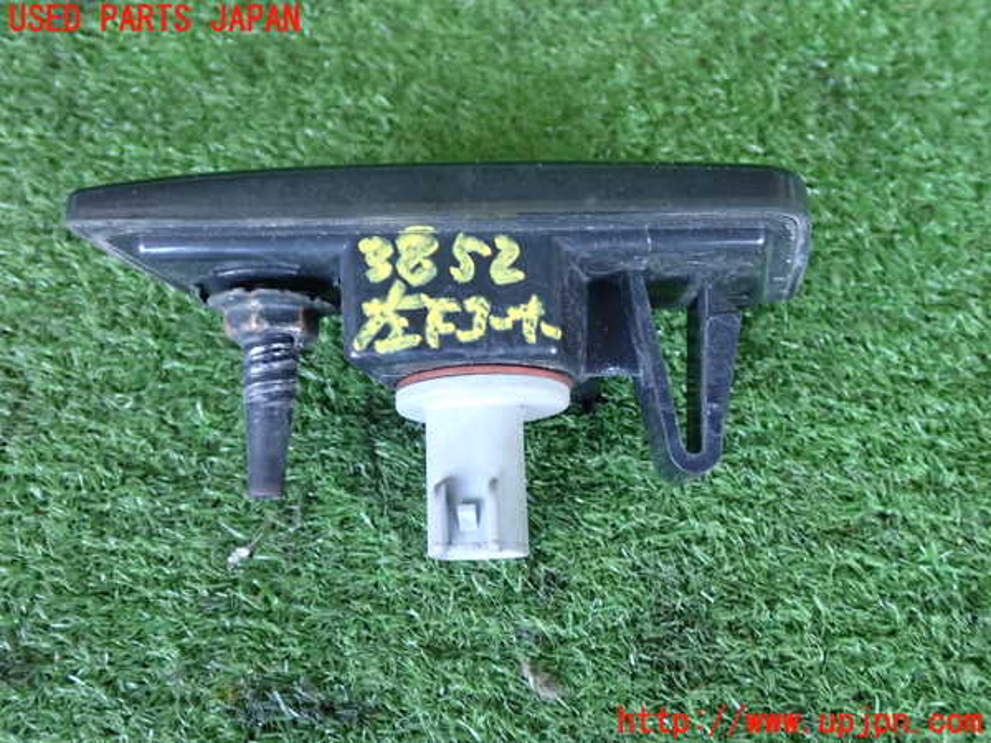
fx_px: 1031
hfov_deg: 51.4
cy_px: 372
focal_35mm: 36
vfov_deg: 39.7
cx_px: 496
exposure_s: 1/40
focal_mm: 6.37
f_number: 2.5
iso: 500
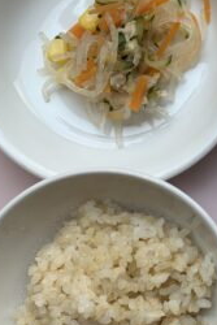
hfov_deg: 23.4
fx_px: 488
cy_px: 170
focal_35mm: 54
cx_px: 246
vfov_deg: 36.8
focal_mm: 4.25
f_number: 1.8
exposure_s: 1/156
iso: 25
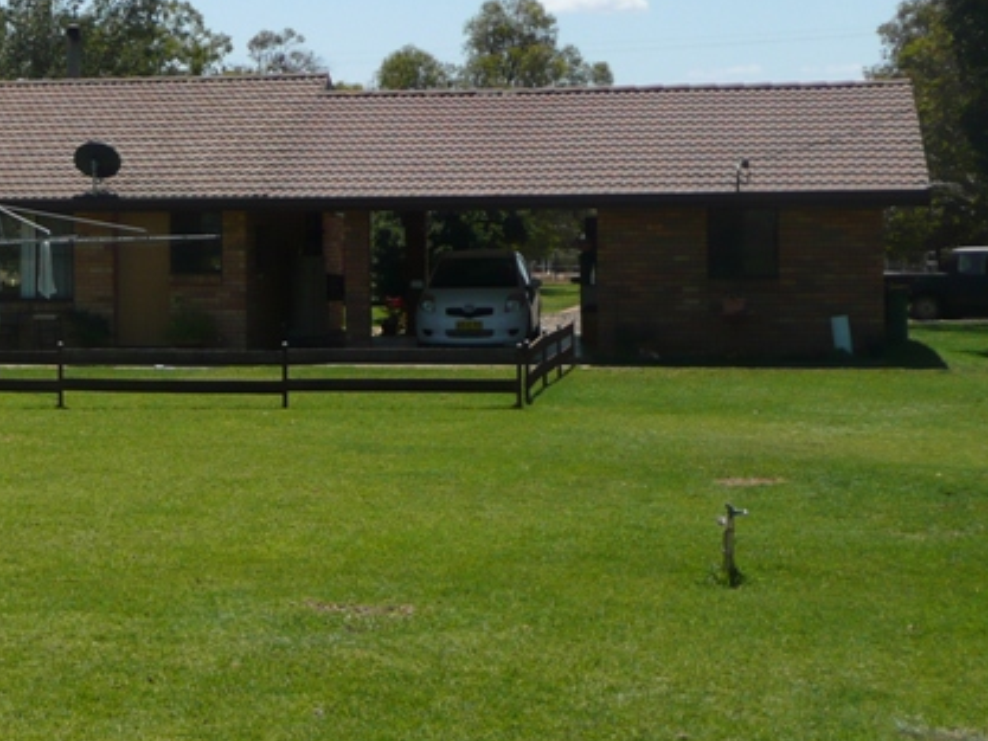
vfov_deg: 16.0
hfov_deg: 20.8
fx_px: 2627
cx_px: 76
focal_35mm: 92
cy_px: 204
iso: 100
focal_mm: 7.8
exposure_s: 1/800
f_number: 4.2
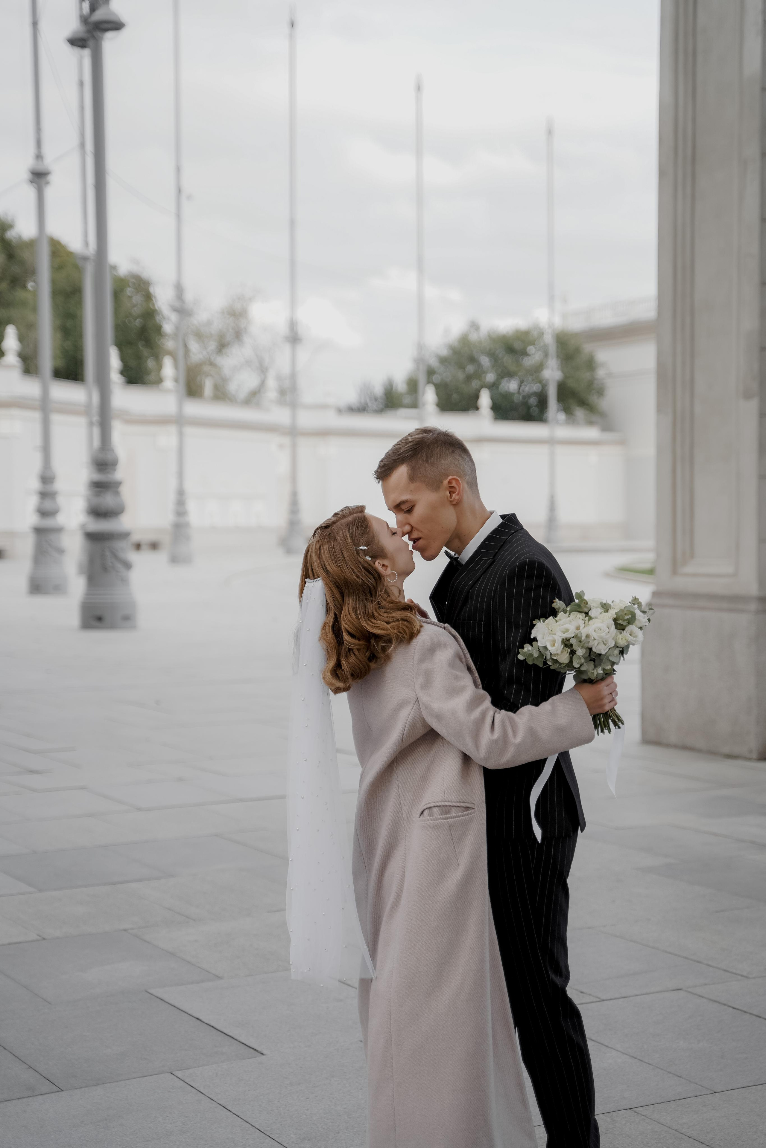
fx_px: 1819
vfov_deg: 35.1
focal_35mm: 57
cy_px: 574
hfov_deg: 23.8
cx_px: 383
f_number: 2.8
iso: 320
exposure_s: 1/1000
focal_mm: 57
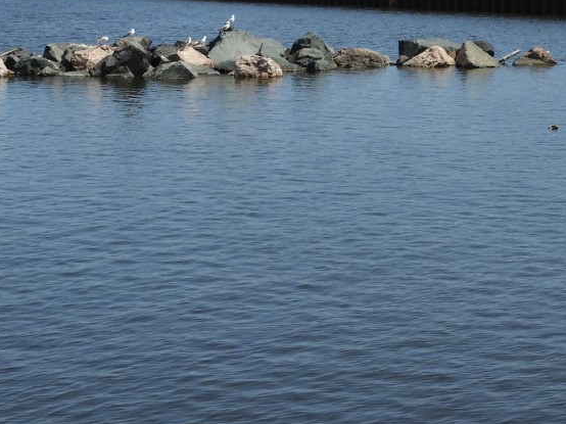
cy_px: -59
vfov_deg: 11.2
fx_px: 2125
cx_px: 438
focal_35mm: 130
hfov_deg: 15.1
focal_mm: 9
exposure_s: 1/1250
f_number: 4
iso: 100
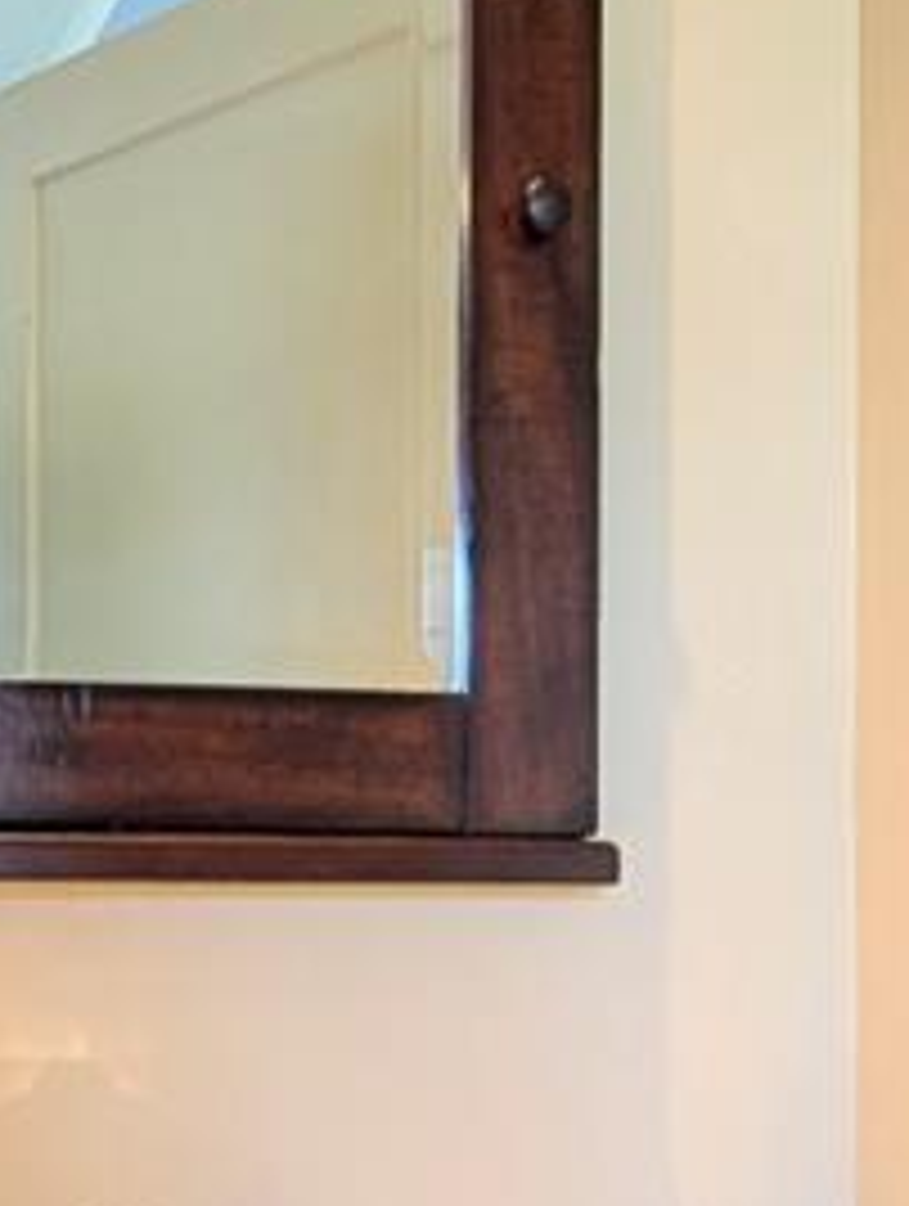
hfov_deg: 21.9
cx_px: 304
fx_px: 2338
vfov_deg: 28.4
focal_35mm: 67
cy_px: 934
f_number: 1.95
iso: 63
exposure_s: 1/24
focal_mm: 2.23
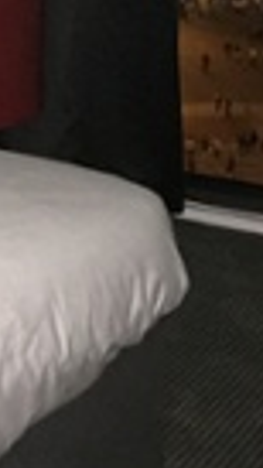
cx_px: 41
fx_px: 1315
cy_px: -73
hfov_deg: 11.4
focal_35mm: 106
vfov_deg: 19.2
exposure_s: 1/16
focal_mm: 4.15
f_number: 2.2
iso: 640
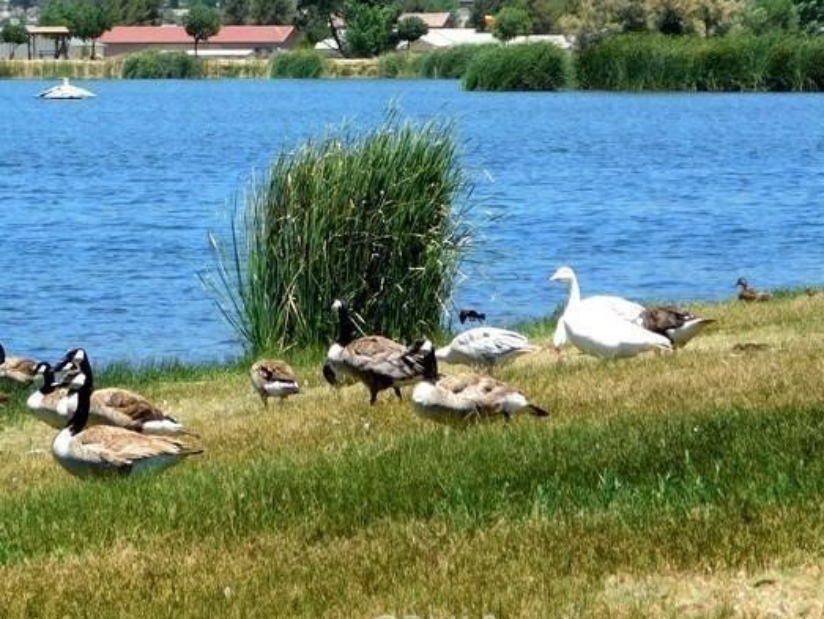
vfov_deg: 6.6
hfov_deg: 8.8
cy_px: 47
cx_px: 353
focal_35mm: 225
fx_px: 5360
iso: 125
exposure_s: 1/640
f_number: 4.8
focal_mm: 20.3
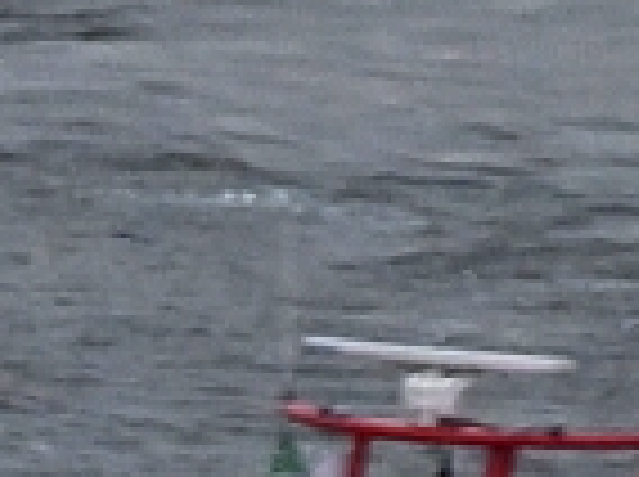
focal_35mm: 834
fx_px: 15369
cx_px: -315
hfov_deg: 2.4
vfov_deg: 1.8
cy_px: 1465
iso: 3200
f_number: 4
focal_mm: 120
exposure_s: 1/60
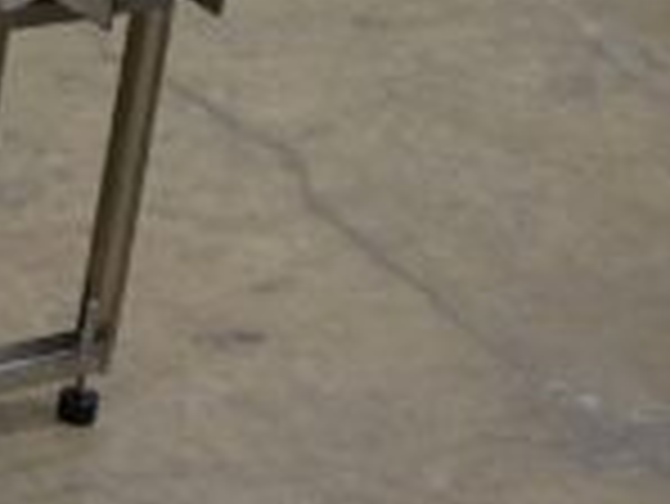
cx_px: -432
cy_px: -268
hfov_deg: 12.8
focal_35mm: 144
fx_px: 2789
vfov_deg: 10.0
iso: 200
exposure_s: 1/50
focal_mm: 7.06
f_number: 4
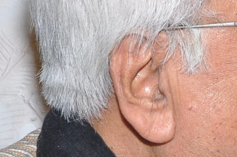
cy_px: 267
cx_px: 290
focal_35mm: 281
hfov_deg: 7.3
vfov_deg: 4.8
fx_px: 1847
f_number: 11
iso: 320
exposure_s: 1/125
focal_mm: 30
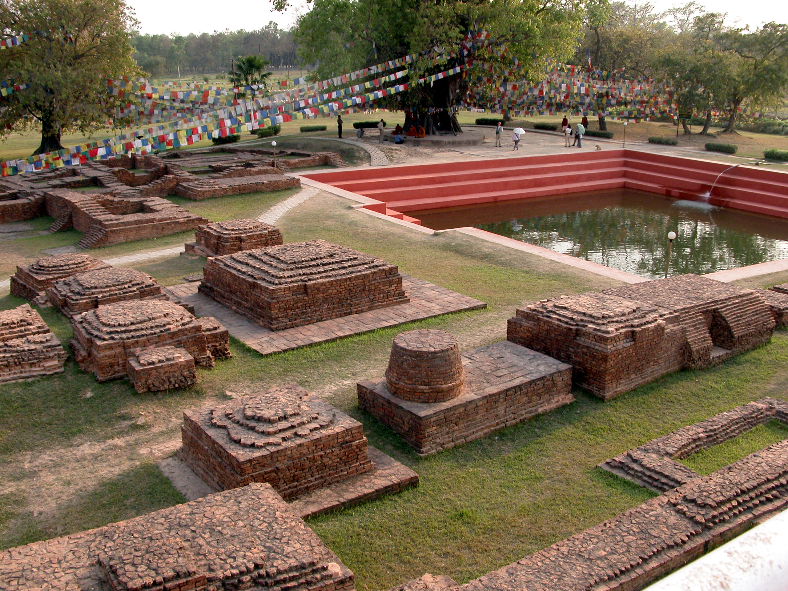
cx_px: 394
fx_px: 797
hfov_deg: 52.6
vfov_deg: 40.7
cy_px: 296
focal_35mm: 35
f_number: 4.5
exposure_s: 1/130
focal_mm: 8.9
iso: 100
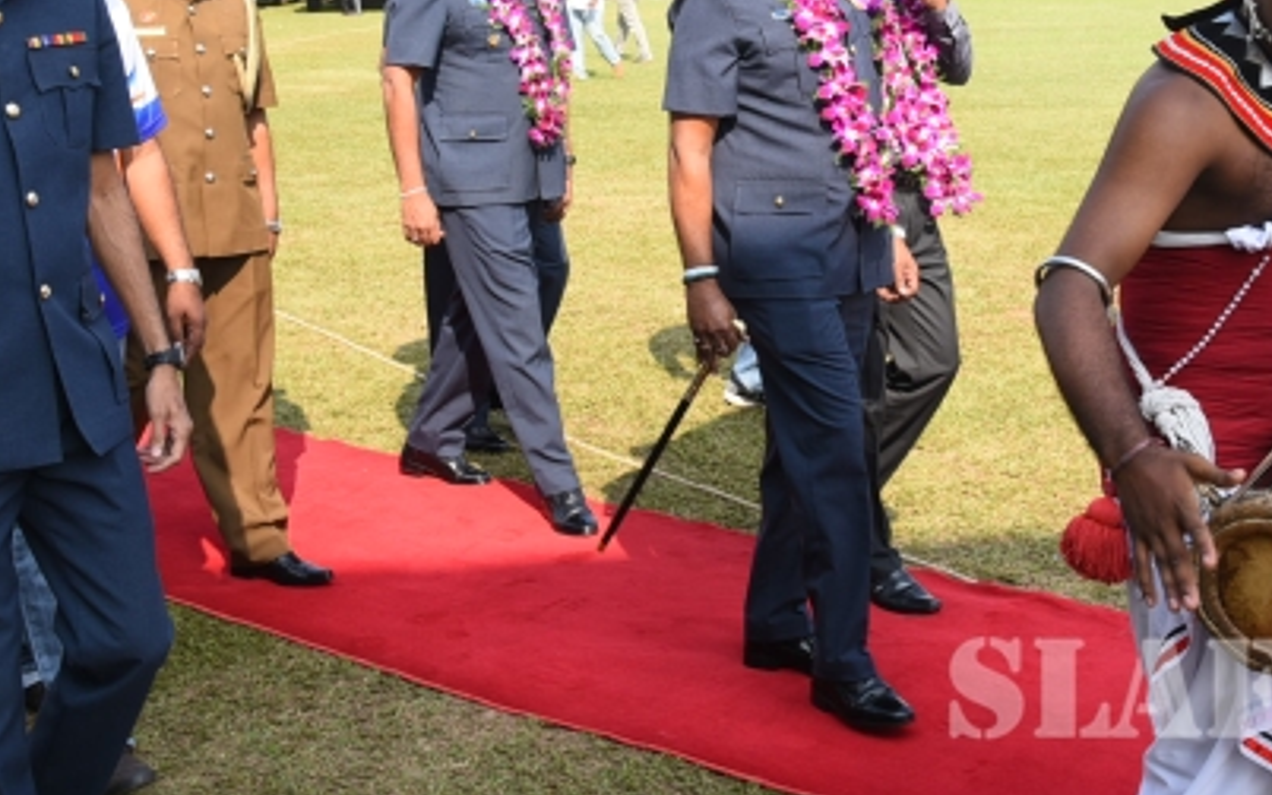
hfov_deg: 36.7
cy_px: 141
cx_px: 801
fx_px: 1906
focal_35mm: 55
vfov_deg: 23.1
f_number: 8
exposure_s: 1/200
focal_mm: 31
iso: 250
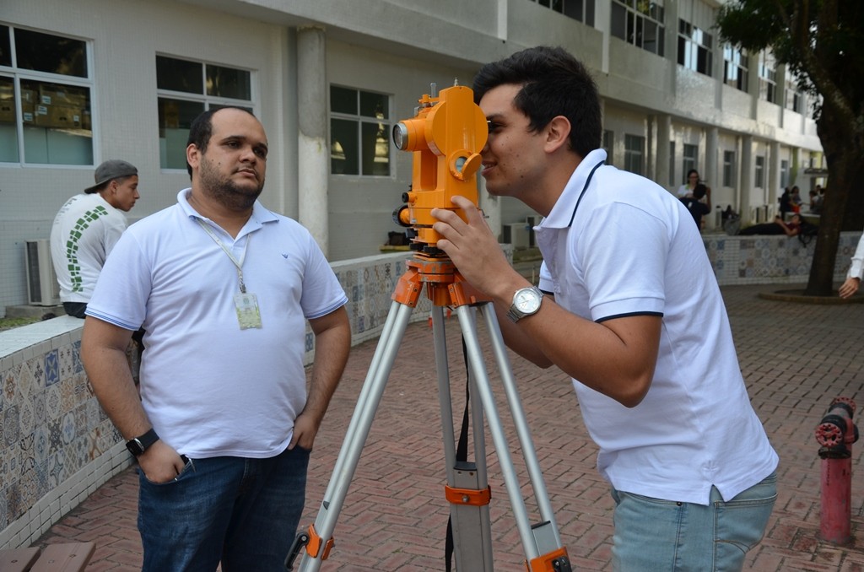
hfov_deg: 46.5
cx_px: 432
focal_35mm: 42
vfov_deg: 31.7
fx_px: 1006
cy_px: 286
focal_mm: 28
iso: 200
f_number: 6.3
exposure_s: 1/160
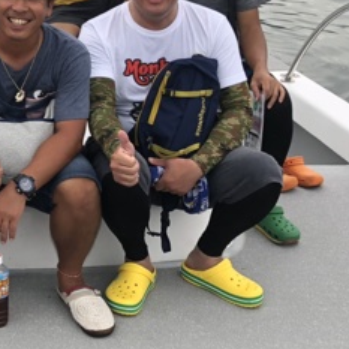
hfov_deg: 19.2
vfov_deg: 19.9
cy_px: 16
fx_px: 970
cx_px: -79
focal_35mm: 85
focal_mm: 4
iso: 20
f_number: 1.8
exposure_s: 1/398
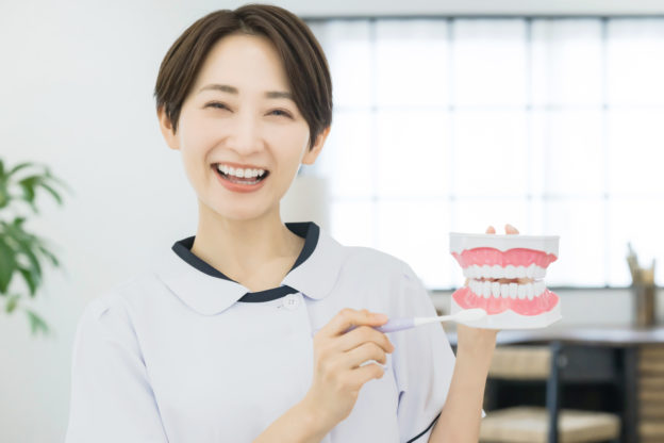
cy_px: 222
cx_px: 332
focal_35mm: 85
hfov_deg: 23.9
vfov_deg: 16.1
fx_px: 1568
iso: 1600
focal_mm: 85
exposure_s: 1/160
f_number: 4
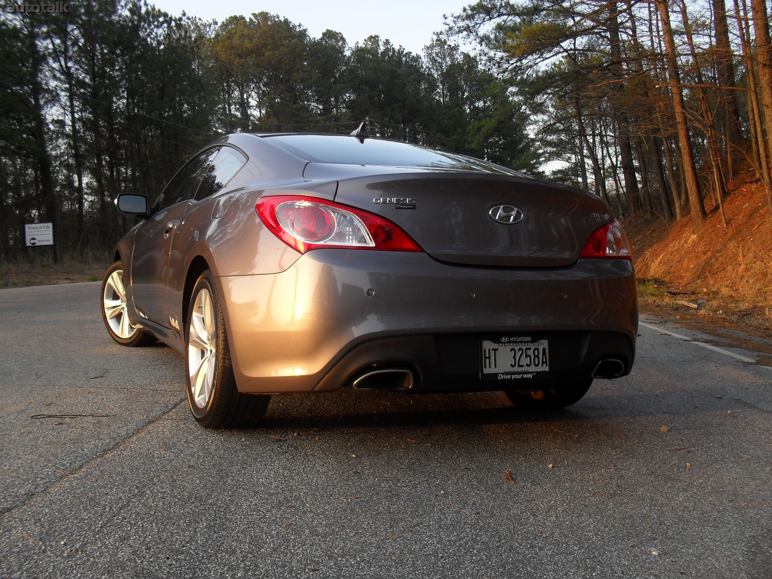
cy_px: 290
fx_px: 781
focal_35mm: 35
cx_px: 386
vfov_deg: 40.7
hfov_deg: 52.6
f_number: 3.2
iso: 80
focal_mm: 6.3
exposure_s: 1/125
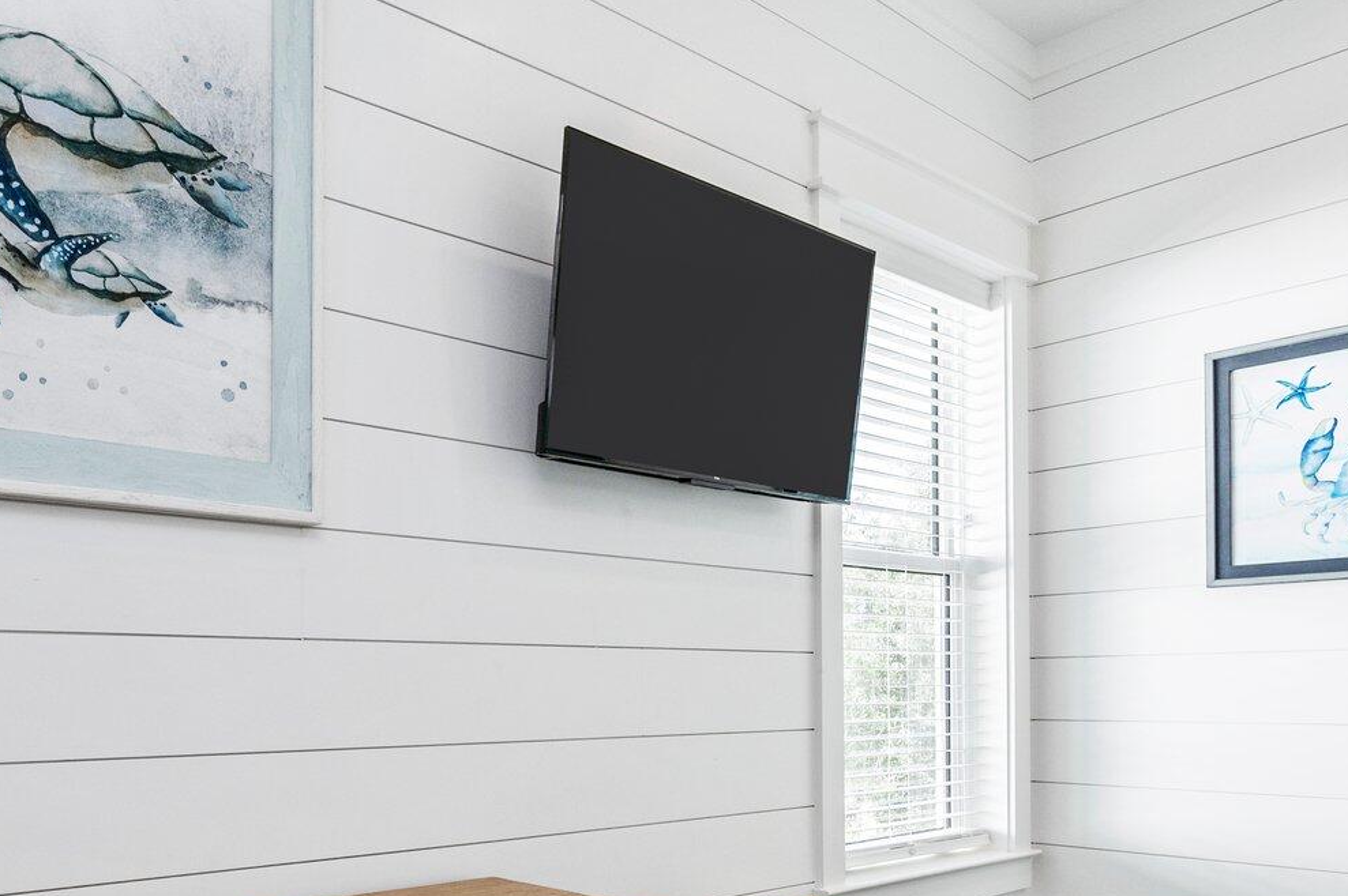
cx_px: 364
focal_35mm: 29
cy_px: 662
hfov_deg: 60.7
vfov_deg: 43.6
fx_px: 1085
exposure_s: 1/100
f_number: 9
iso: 320
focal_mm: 14
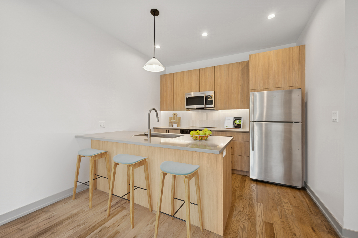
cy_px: 119
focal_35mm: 14
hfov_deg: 104.3
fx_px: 139
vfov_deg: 81.1
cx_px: 179
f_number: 9
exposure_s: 1/10
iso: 100
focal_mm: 14
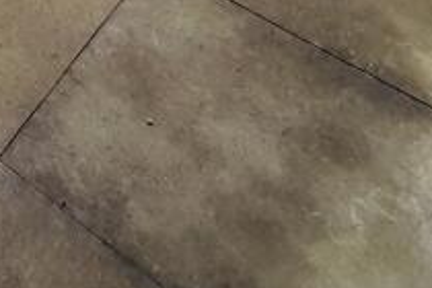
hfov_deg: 25.7
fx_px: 792
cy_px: -350
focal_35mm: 66
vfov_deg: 15.0
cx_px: -146
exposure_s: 1/50
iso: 80
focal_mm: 1.42
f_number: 2.2
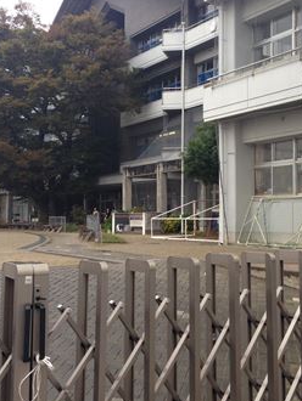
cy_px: 179
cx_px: 201
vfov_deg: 38.1
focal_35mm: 50
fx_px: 581
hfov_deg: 29.0
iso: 64
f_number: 2.4
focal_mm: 4.12
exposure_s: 1/120
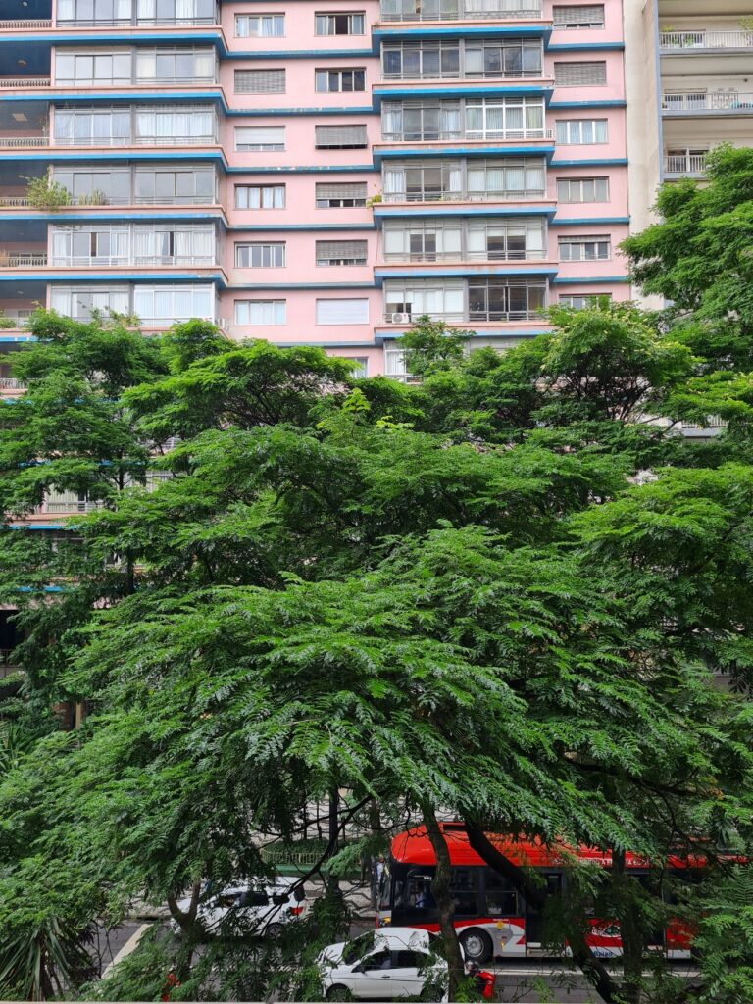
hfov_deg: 53.1
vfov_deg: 67.3
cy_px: 502
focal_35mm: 26
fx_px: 754
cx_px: 376
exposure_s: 1/161
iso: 50
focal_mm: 5.4
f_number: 1.8
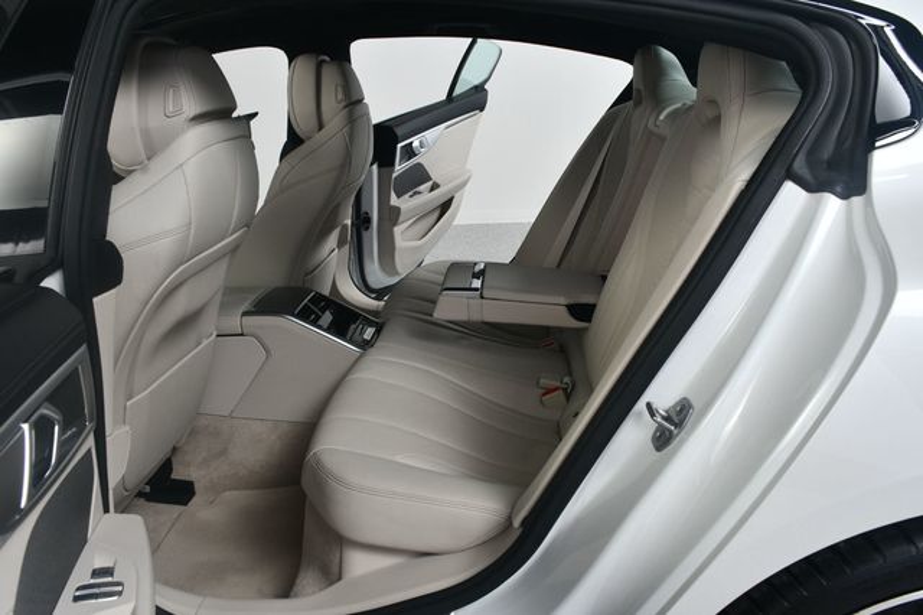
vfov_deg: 47.9
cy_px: 308
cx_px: 462
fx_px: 692
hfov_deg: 67.4
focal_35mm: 27
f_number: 10
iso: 100
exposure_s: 1/160
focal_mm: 18
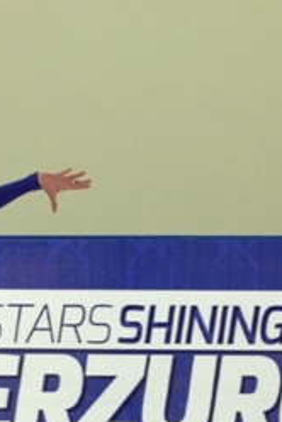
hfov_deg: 1.8
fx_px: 9035
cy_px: 331
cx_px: -102
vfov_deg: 2.7
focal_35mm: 769
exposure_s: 1/320
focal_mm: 200
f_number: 2.8
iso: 1000
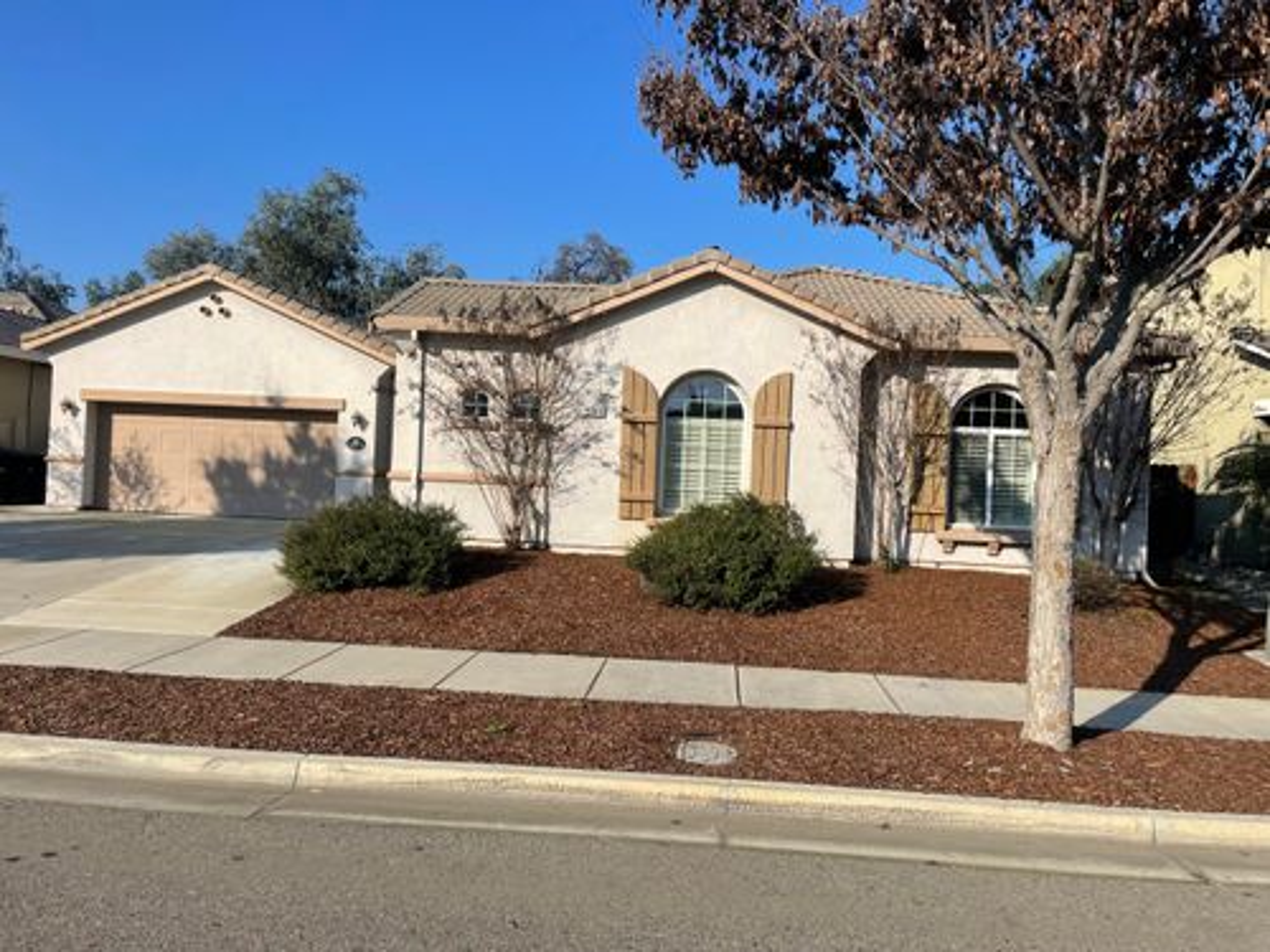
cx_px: 635
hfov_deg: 67.3
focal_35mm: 26
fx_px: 954
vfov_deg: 53.1
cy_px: 476
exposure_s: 1/4132
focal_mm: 4.2
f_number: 1.6
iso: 32
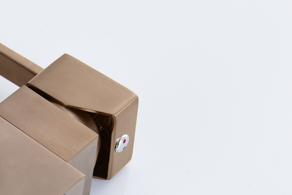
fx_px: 1177
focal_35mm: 145
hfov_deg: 13.8
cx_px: -49
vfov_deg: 9.3
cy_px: 250
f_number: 11
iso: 100
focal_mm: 36
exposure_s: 1/125
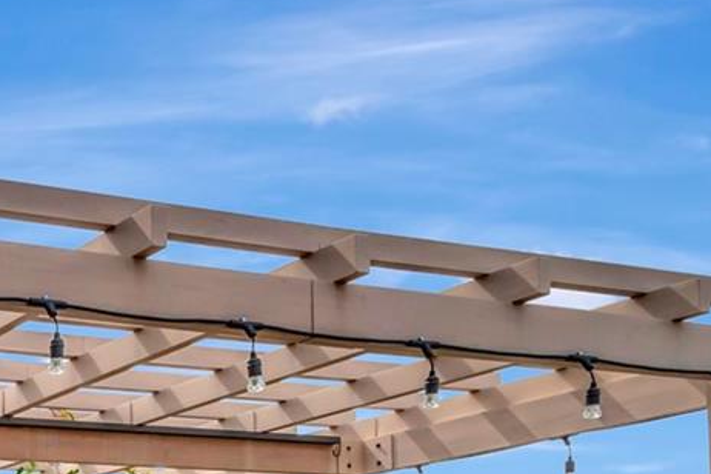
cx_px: -359
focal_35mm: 52
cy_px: 625
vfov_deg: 23.0
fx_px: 1027
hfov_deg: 26.9
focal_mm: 10
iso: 500
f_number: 7.1
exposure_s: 1/1600
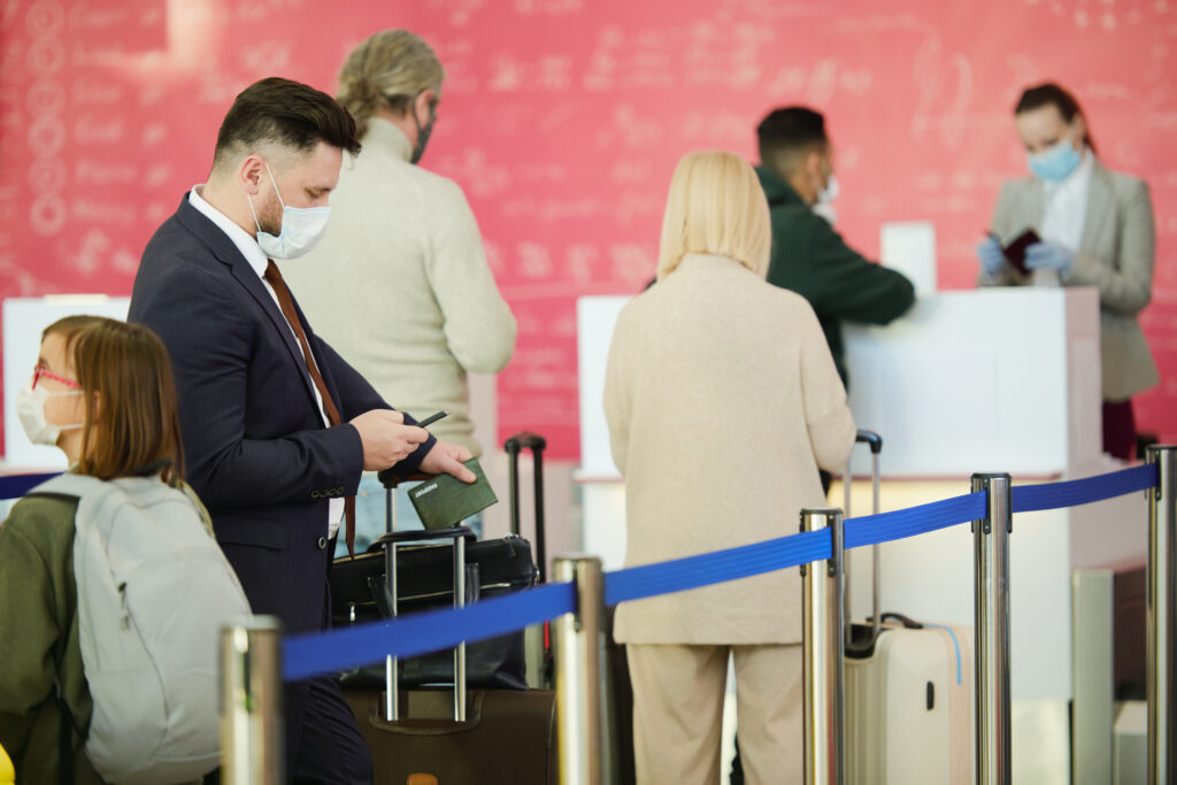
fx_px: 5558
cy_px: 392
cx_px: 588
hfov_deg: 12.1
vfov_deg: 8.1
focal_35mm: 170
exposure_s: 1/250
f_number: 2.8
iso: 500
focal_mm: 170
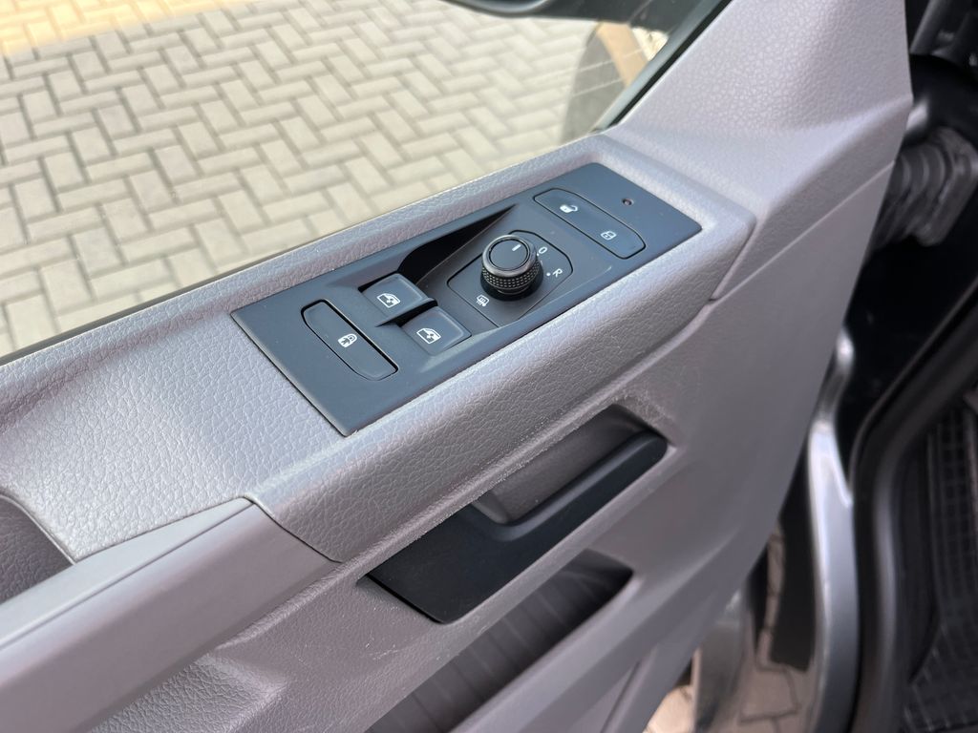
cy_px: 366
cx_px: 489
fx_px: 735
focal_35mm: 26
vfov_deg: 53.1
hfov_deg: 67.3
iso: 32
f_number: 1.6
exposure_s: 1/134
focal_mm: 5.1
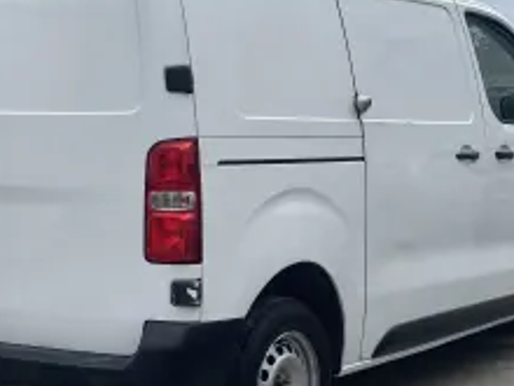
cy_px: 171
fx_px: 1262
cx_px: 227
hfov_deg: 23.0
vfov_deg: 17.4
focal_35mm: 85
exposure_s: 1/1653
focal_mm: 6
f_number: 2
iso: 32
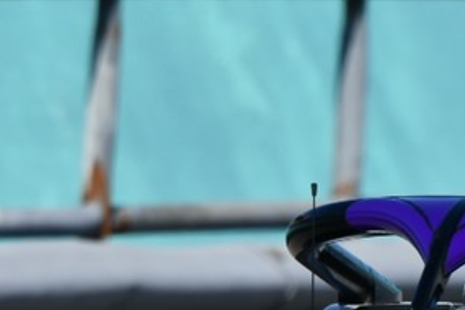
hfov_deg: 0.7
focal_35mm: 3149
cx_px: 491
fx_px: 40671
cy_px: 382
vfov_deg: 0.4
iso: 125
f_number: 8
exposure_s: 1/1000
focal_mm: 700
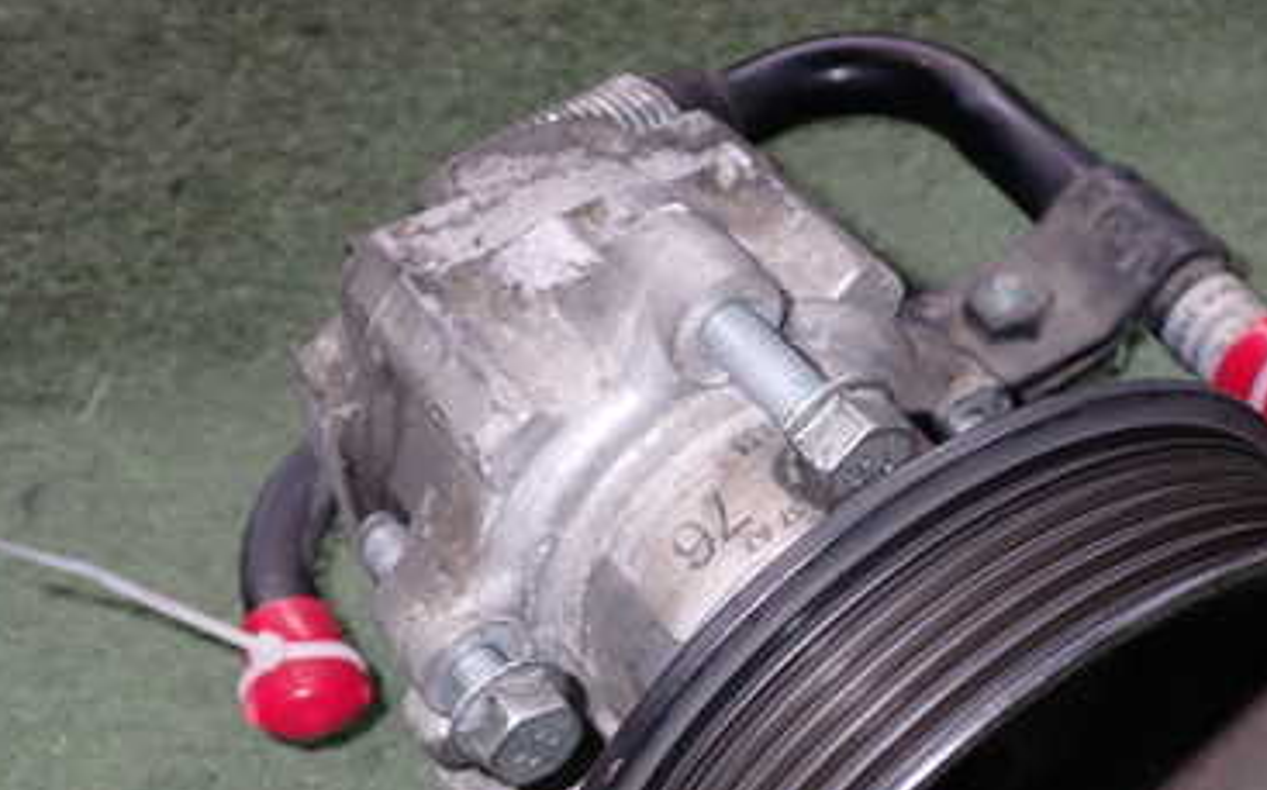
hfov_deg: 38.5
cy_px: 680
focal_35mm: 52
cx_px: 825
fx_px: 1795
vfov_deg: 24.3
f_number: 6.3
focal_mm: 5.4
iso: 200
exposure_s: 1/30
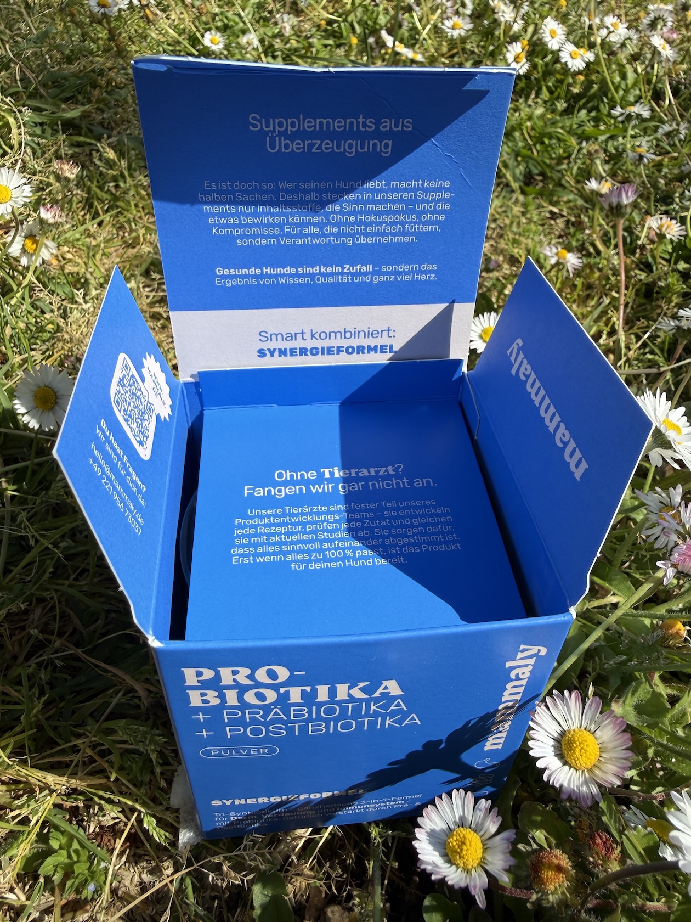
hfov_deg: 56.8
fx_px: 639
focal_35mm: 24
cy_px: 461
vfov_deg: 71.6
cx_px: 346
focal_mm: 2.22
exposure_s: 1/1905
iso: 40
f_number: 2.2
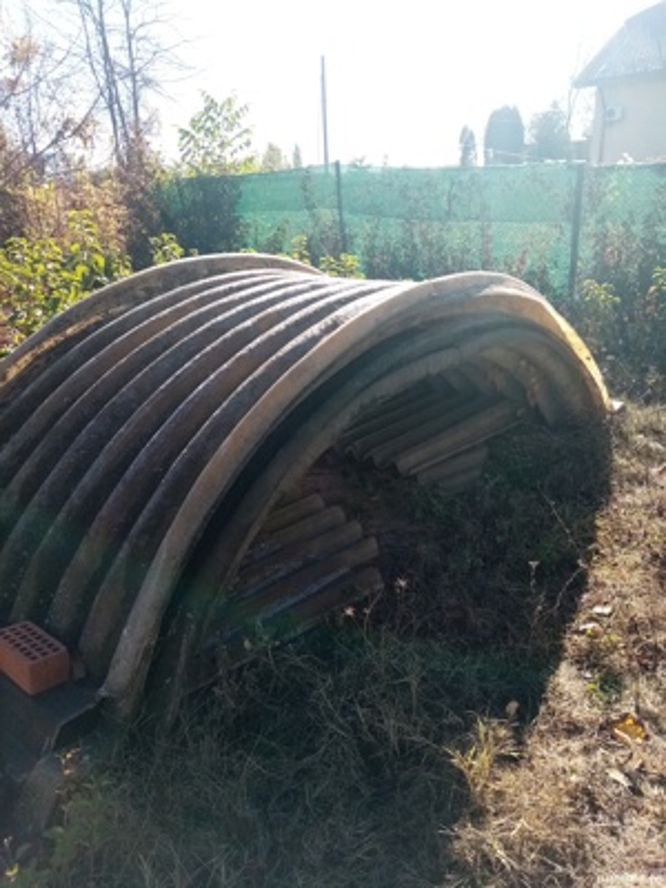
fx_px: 667
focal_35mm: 26
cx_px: 333
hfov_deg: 53.1
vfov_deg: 67.3
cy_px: 444
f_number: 1.8
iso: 102
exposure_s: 1/494
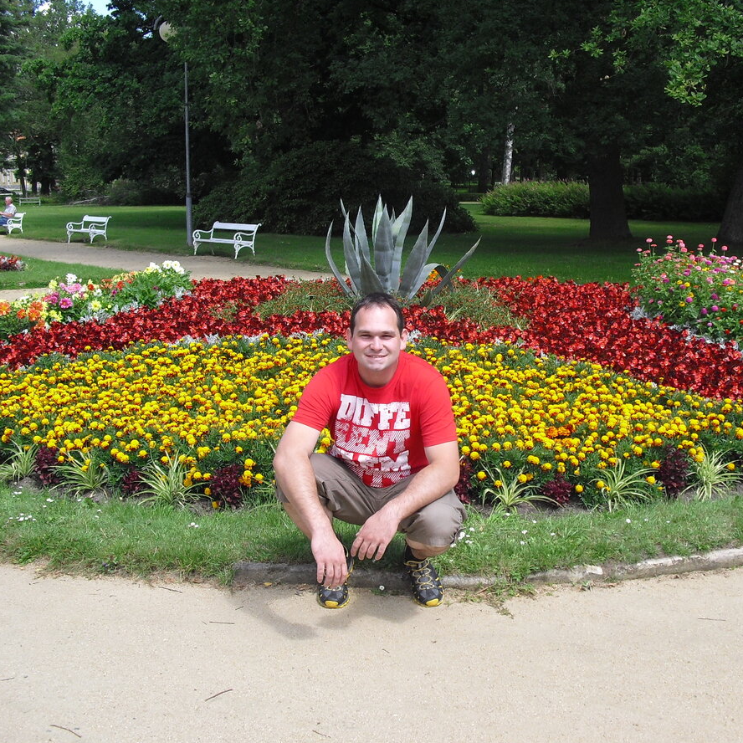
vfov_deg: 39.2
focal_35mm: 43
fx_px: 1044
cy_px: 371
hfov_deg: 39.1
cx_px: 403
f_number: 7.8
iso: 100
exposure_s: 1/100
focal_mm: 6.3
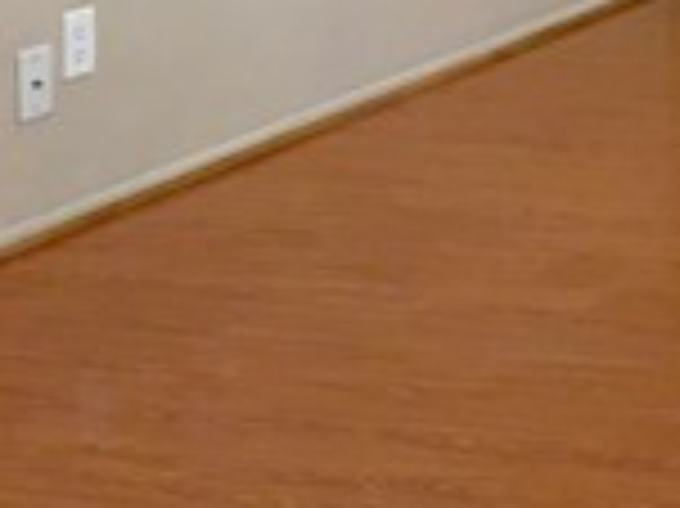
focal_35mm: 110
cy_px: -333
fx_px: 2159
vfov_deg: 12.5
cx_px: 1288
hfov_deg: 15.1
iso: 64
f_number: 1.6
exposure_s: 1/60
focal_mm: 5.96
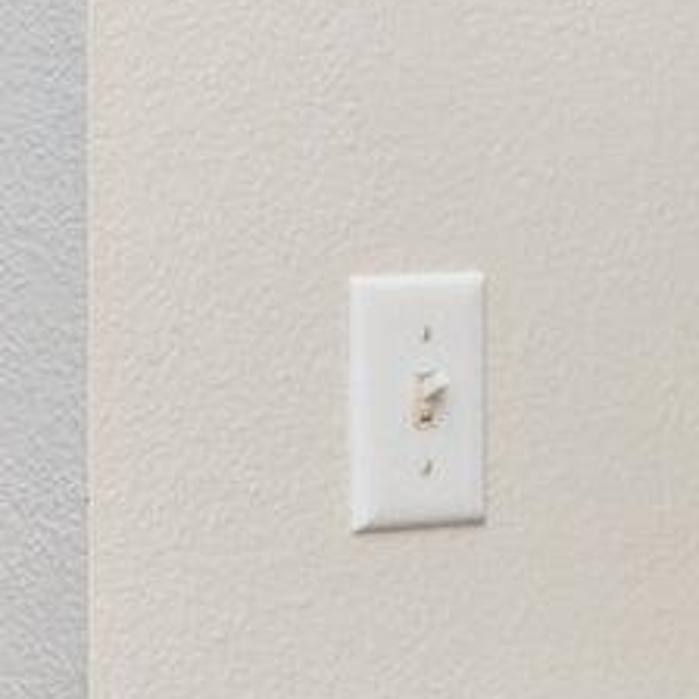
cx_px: 3071
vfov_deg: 7.5
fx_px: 5323
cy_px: 184
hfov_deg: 6.0
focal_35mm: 233
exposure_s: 1/30
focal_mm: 30
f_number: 9
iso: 320
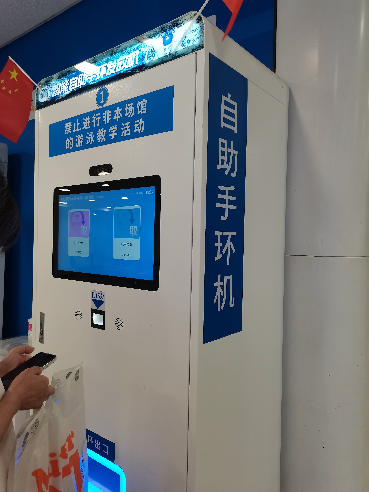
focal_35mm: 26
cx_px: 184
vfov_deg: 67.3
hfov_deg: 53.1
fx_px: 370
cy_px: 246
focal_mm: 5.58
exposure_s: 1/50
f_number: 1.8
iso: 100
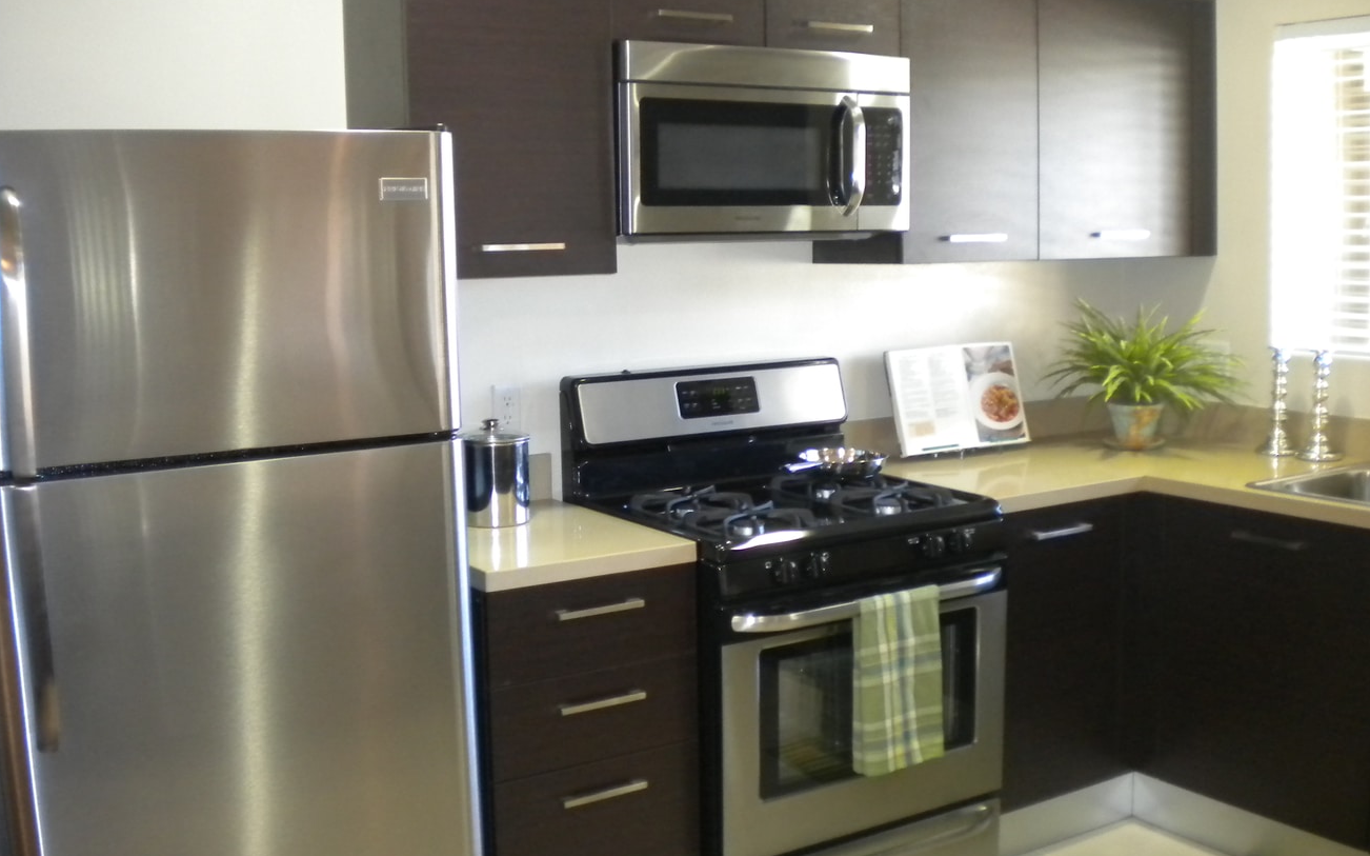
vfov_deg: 33.6
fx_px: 1418
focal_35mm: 38
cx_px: 692
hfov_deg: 51.6
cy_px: 403
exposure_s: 1/30
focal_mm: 6.3
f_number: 3.1
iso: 400
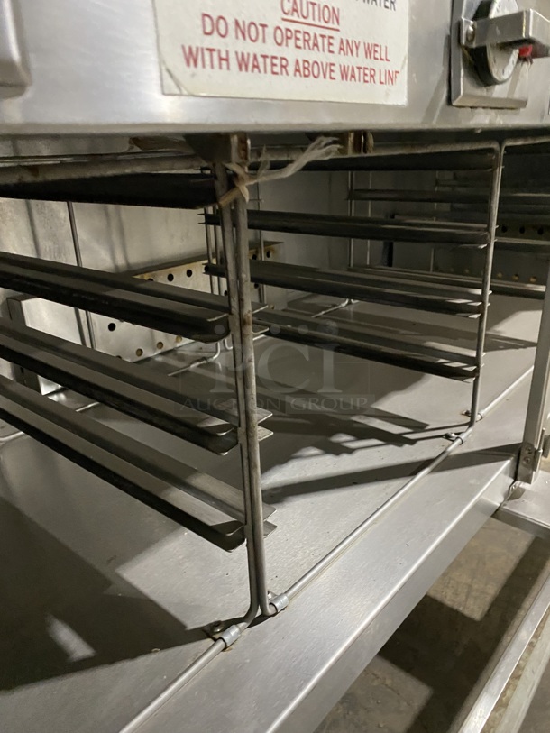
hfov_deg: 53.1
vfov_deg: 67.3
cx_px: 275
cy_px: 366
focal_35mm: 26
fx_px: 551
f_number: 1.8
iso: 640
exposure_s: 1/40
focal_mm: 4.25
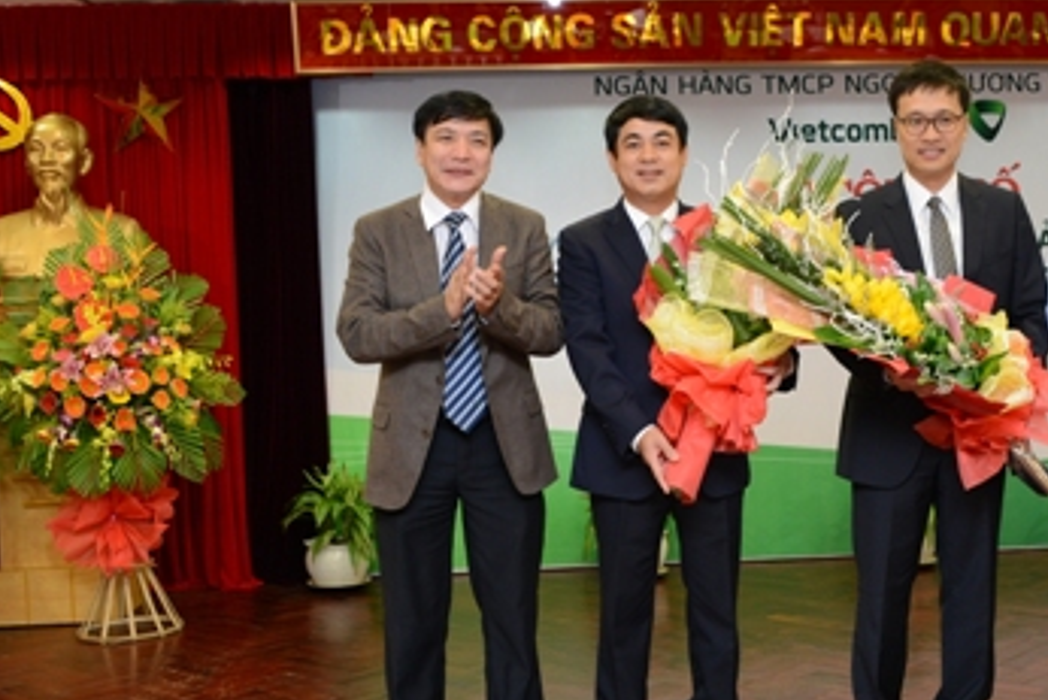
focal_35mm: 51
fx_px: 1485
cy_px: 391
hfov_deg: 38.5
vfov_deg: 26.5
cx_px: 694
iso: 1000
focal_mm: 32
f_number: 6.3
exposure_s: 1/50
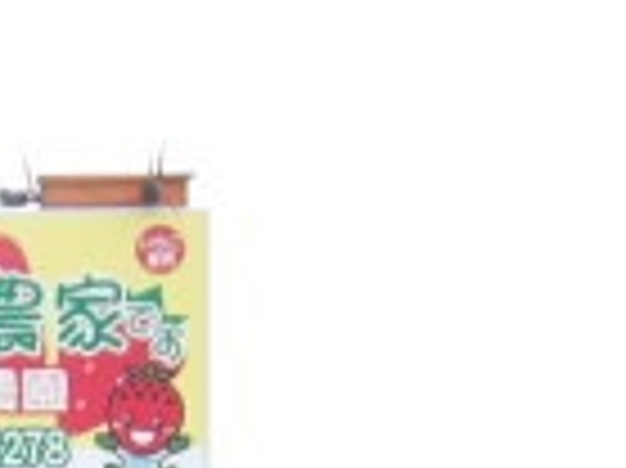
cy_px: 1004
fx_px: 3487
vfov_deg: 7.3
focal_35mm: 193
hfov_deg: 10.0
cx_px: -243
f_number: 3.7
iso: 100
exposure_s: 1/428
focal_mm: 7.6
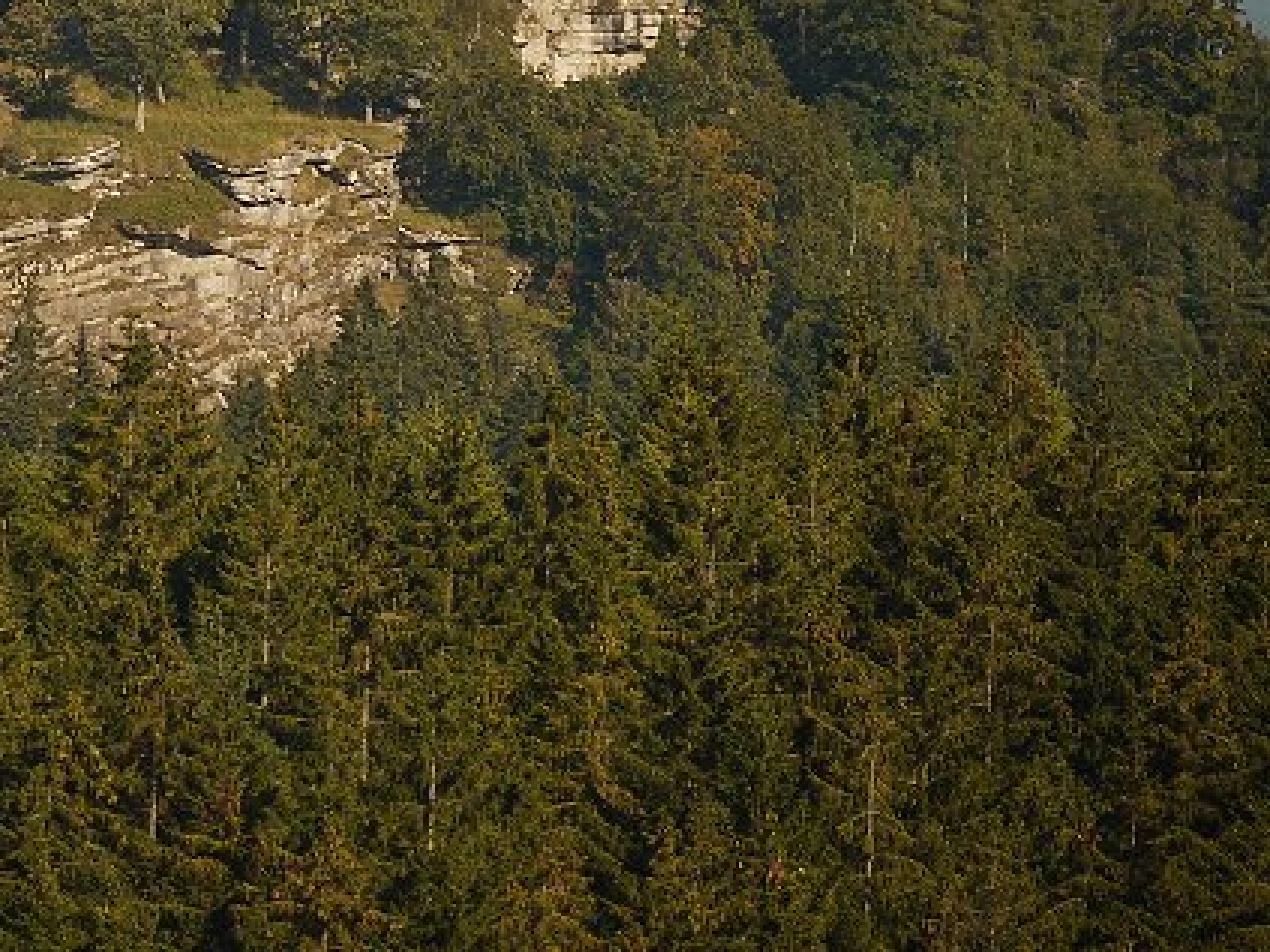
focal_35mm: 757
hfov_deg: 2.6
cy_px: 270
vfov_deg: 2.0
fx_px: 27765
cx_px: 261
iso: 100
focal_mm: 200
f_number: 6.3
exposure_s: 1/200
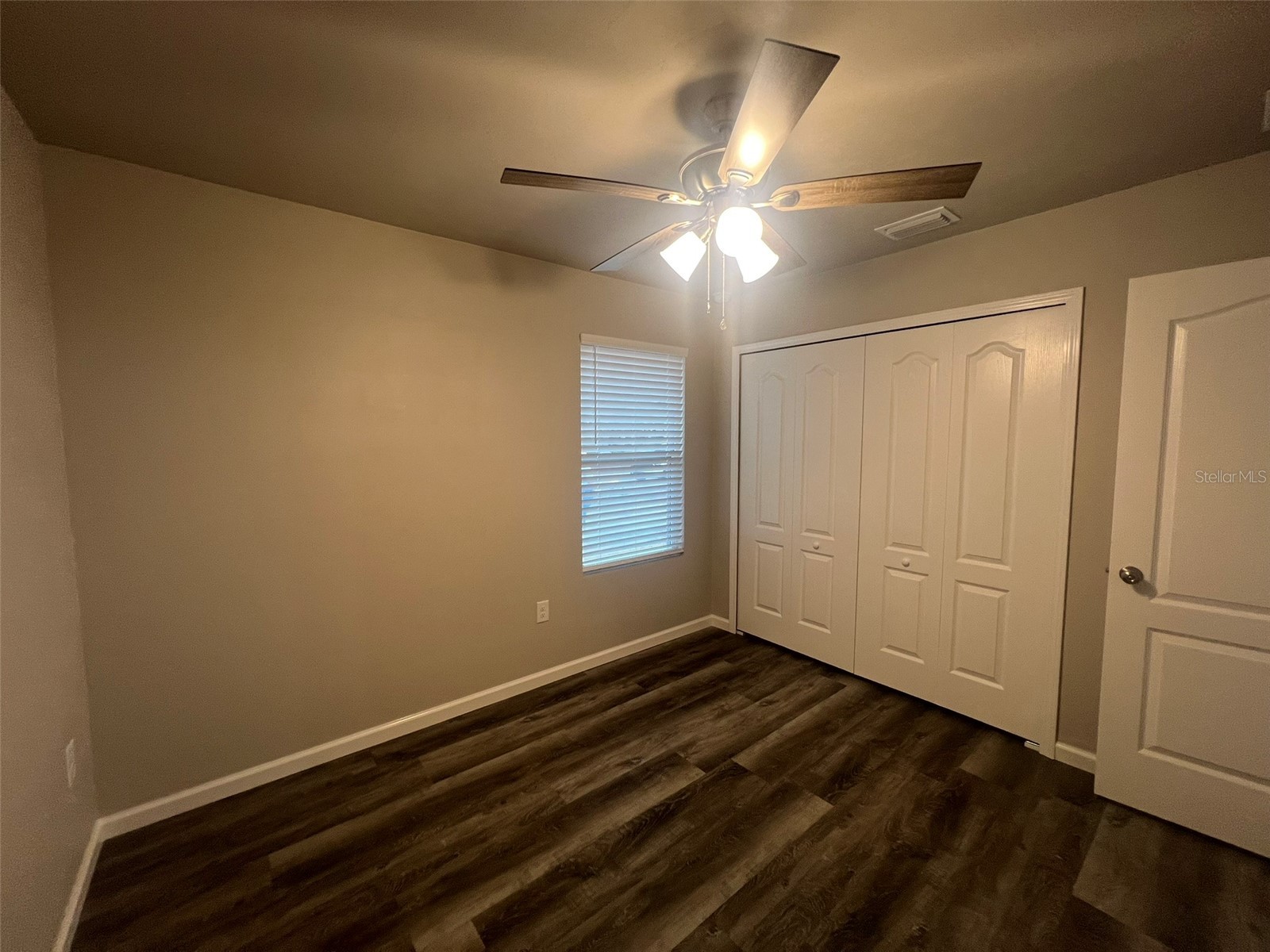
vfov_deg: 89.9
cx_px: 635
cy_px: 476
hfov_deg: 106.2
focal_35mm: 13
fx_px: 477
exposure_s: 1/60
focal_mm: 1.57
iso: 125
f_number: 1.8
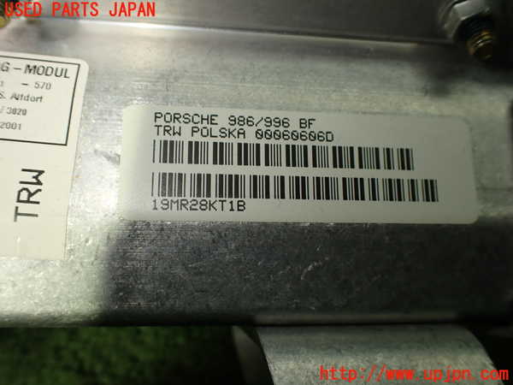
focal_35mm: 30
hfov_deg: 60.0
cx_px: 256
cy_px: 192
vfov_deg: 46.8
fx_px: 445
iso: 100
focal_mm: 5.4
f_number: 3.2
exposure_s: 1/160
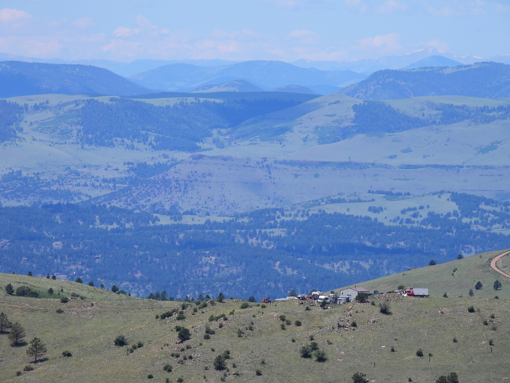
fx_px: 6630
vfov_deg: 3.3
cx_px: 255
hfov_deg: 4.4
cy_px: 192
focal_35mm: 450
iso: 100
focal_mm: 80.3
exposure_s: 1/800
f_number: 5
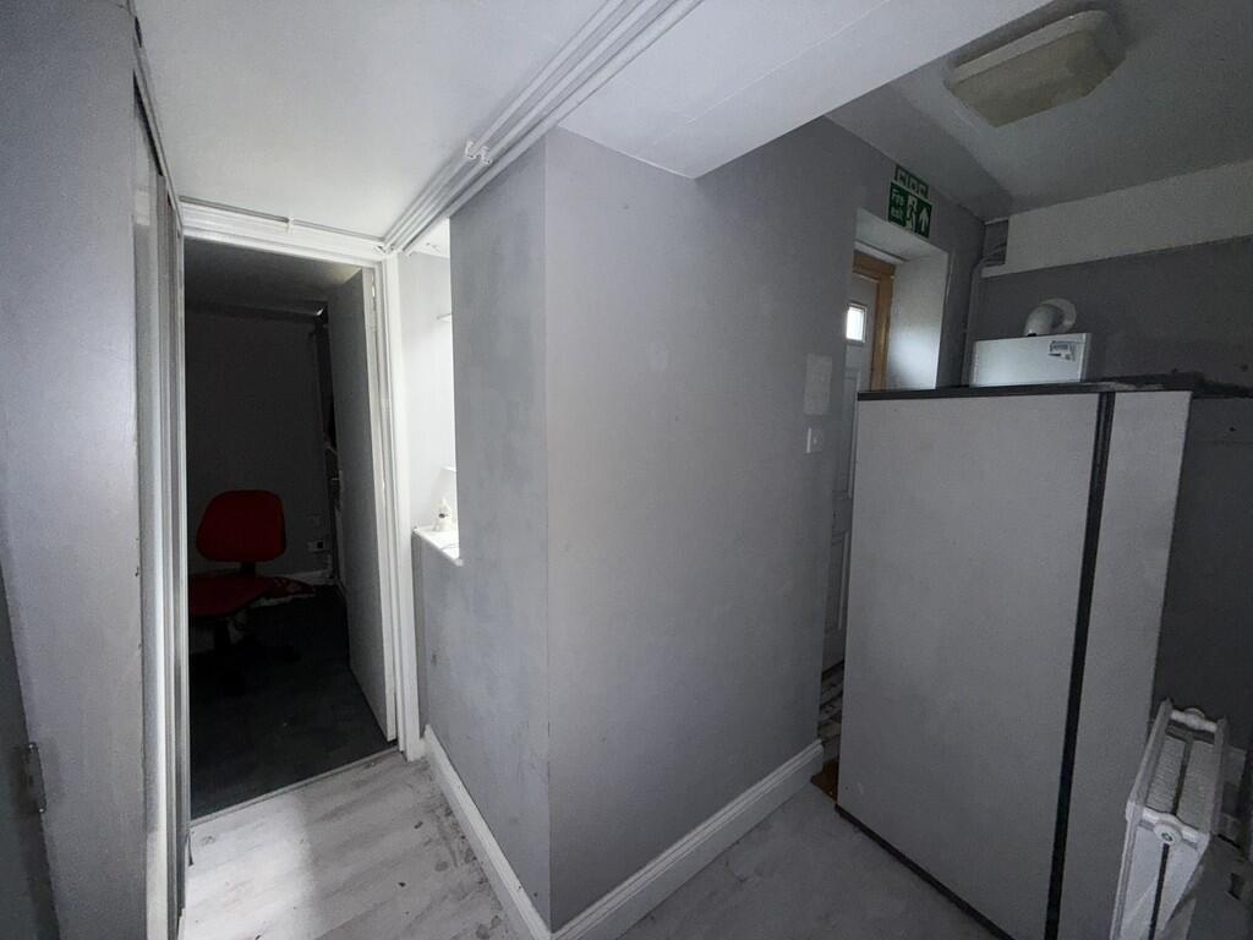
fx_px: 507
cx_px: 626
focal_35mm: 14
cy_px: 470
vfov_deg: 85.7
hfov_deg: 102.1
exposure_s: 1/63
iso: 80
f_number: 2.2
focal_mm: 2.22
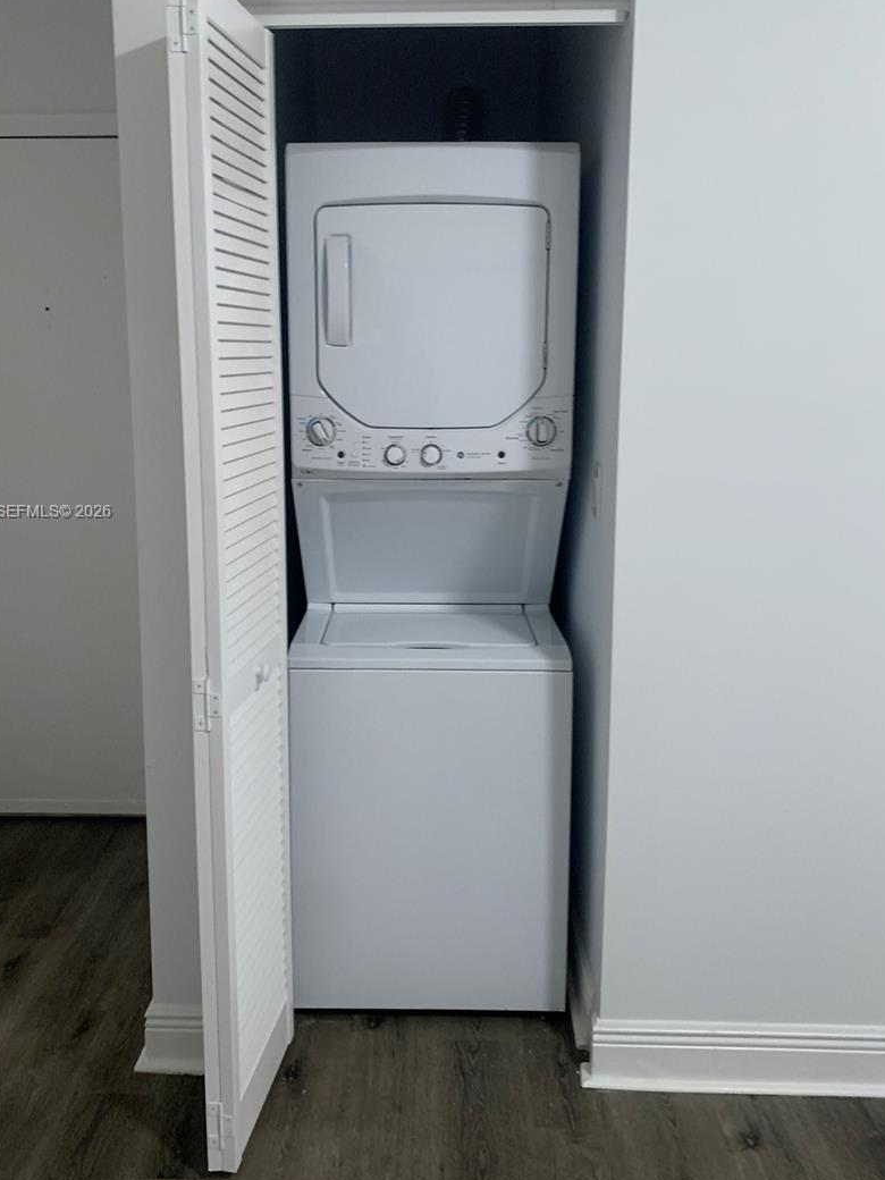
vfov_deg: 59.8
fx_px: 1023
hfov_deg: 46.8
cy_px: 513
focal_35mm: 30
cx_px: 412
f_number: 1.8
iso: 320
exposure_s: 1/60
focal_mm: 4.25
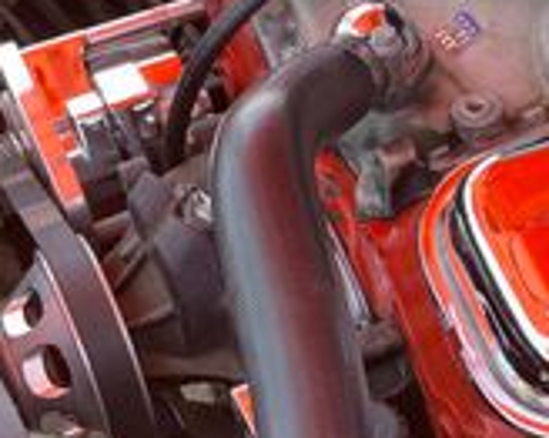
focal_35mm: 99
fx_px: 1608
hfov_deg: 18.1
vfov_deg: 15.4
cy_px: 77
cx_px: 716
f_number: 1.6
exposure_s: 1/121
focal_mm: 4.2
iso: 40
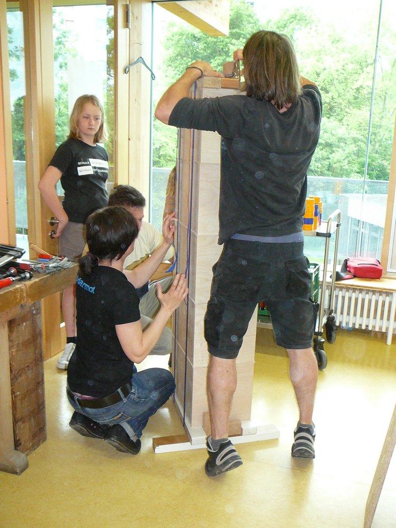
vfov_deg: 52.6
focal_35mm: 35
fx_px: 534
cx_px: 198
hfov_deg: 40.7
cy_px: 264
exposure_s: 1/30
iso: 250
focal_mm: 5.2
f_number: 2.8
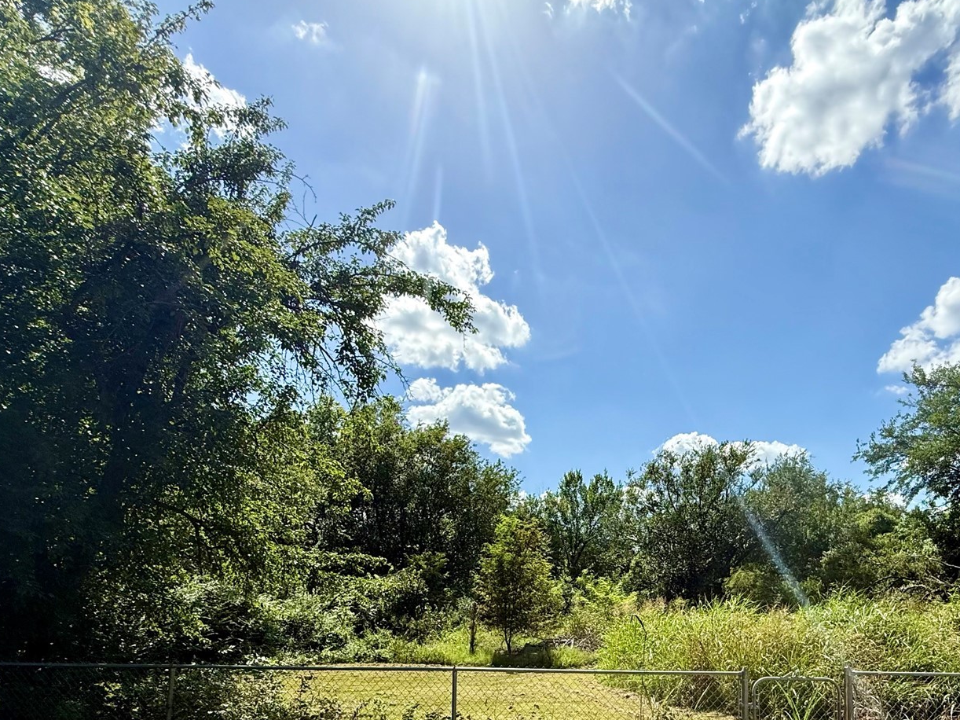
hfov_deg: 74.9
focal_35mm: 22
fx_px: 610
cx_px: 607
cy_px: 545
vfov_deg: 57.8
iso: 64
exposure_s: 1/2976
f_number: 2.2
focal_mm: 2.22
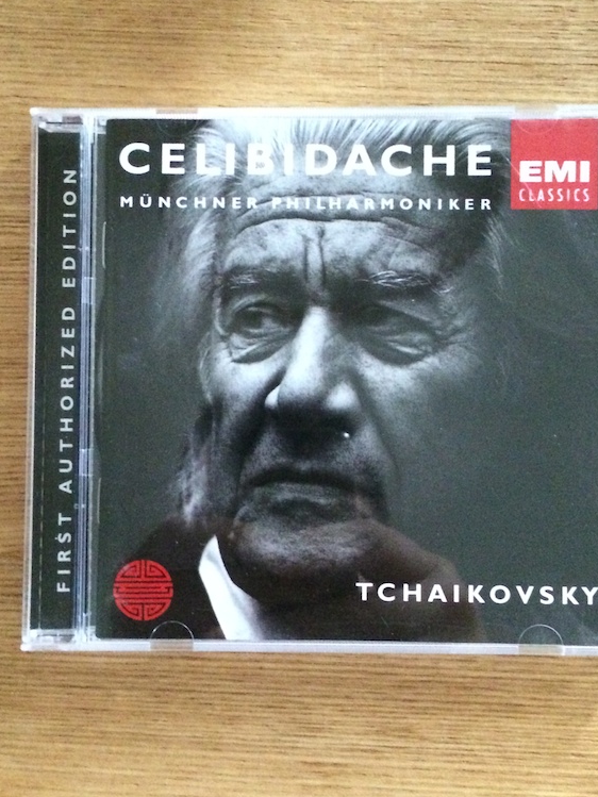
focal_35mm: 41
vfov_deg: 45.8
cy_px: 391
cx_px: 321
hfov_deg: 35.1
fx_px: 944
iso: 1600
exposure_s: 1/15
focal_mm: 4.12
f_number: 2.2
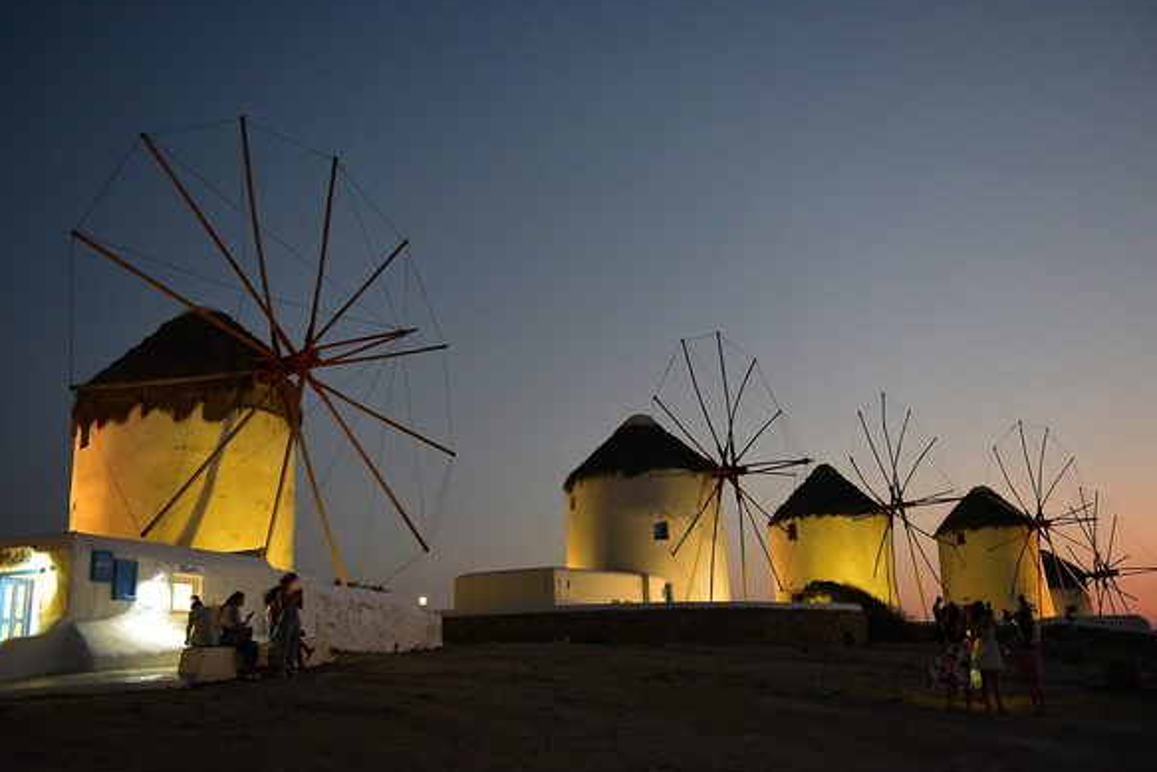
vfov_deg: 37.9
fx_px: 1125
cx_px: 578
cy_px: 387
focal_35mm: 35
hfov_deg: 54.4
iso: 5000
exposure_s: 1/80
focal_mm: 34
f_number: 2.8
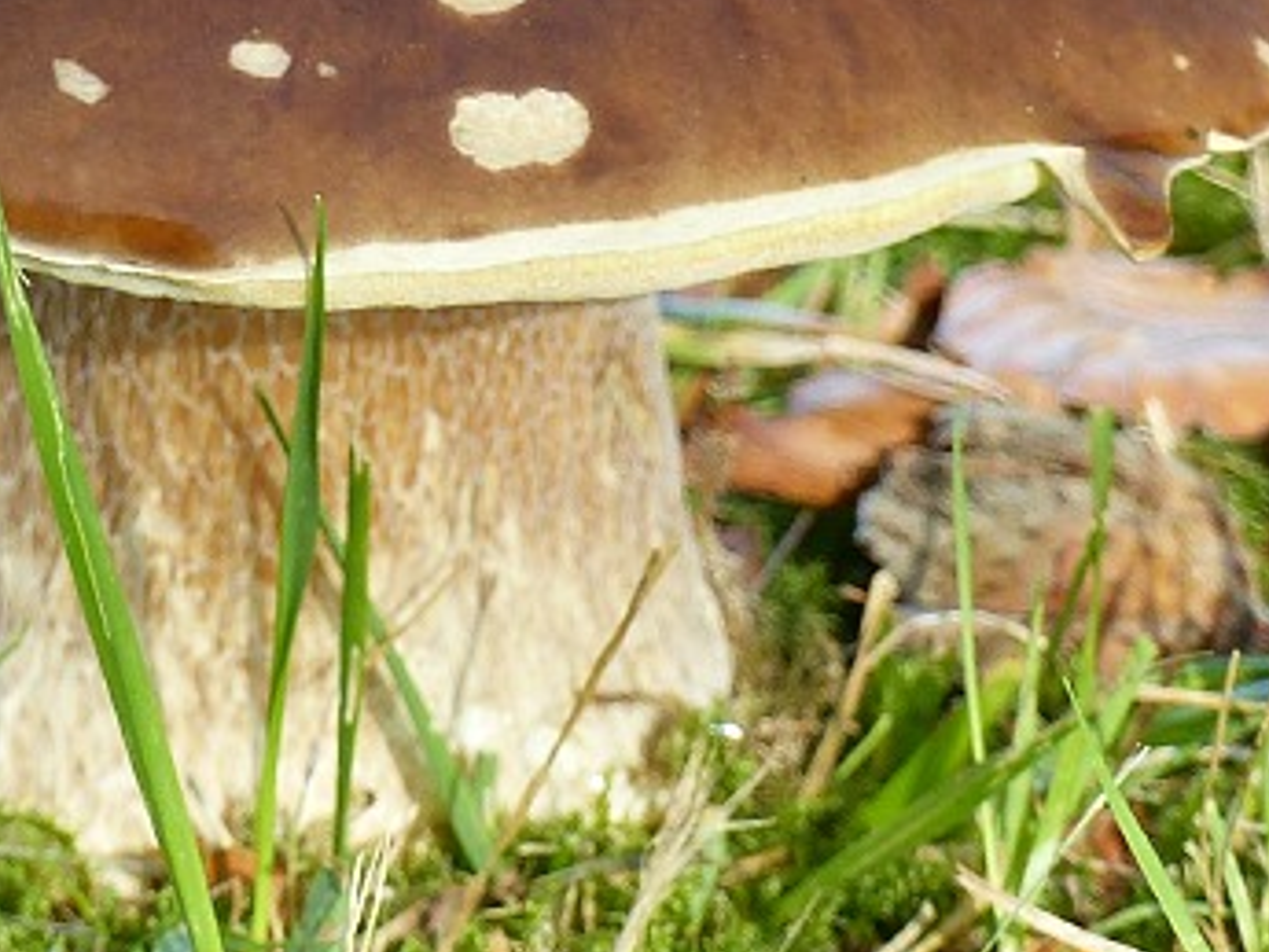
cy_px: -37
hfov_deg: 2.6
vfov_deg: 2.0
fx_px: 27651
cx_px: 202
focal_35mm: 754
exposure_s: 1/125
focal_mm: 39.1
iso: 100
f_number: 2.8
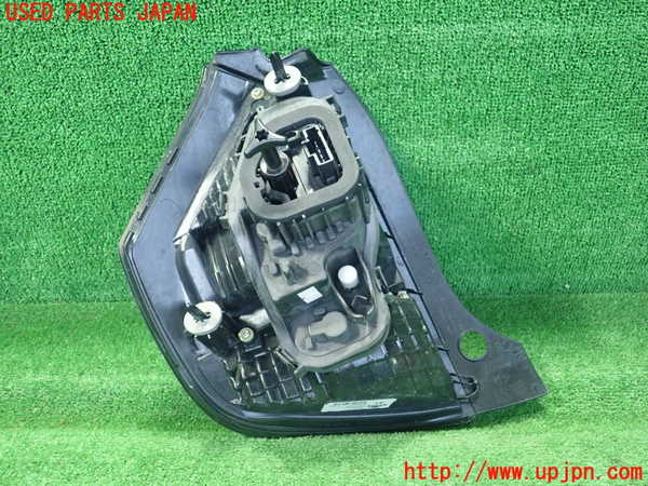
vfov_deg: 46.8
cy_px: 243
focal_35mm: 30
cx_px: 324
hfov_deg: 60.0
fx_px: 562
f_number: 2.3
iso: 800
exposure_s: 1/100
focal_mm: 5.5
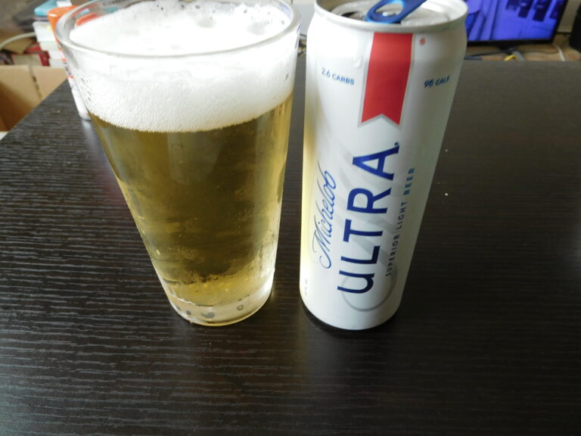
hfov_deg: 69.4
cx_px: 290
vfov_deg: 54.9
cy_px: 218
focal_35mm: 25
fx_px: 420
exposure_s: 1/30
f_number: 3.4
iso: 220
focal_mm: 4.5
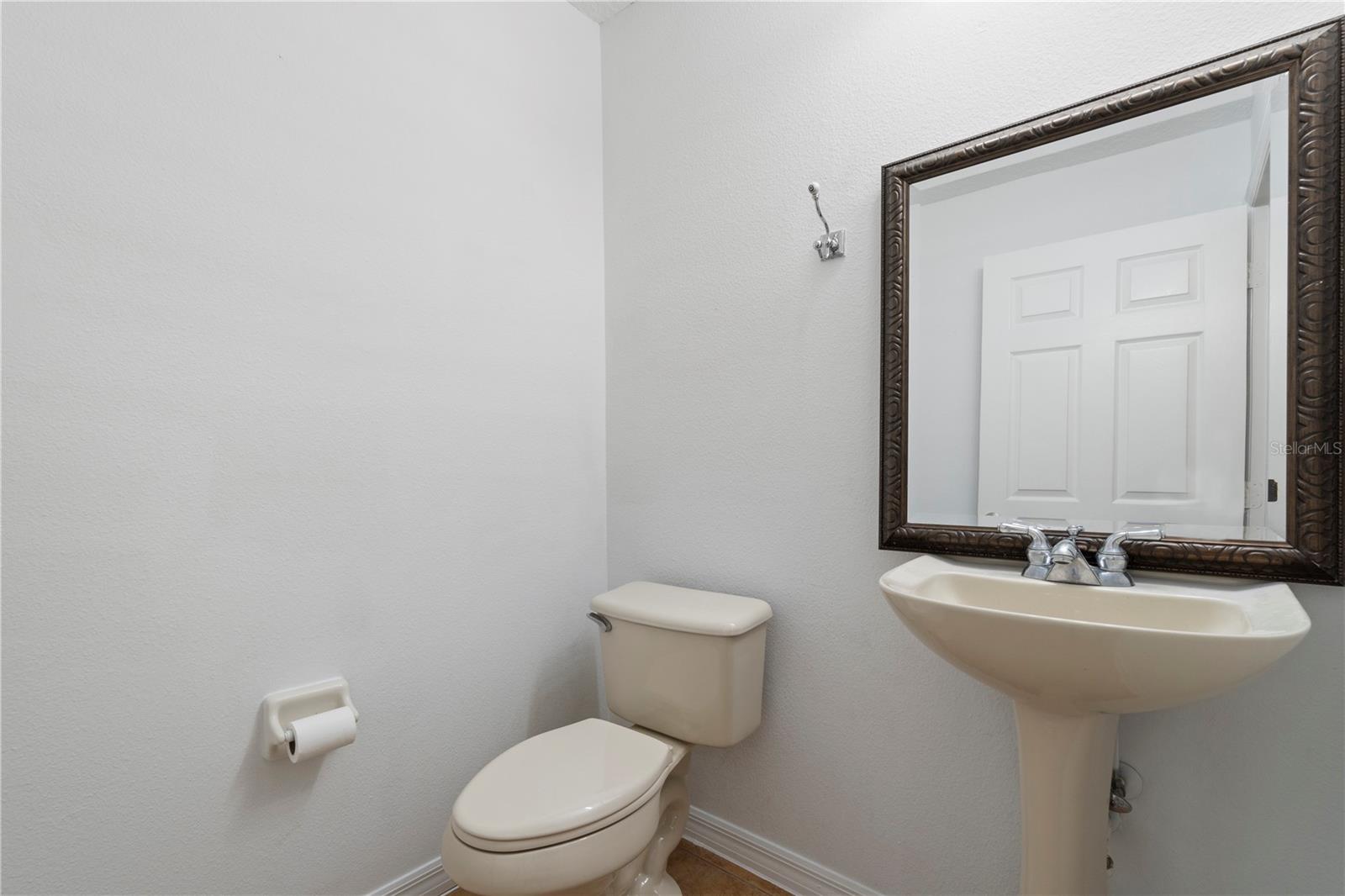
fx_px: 560
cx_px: 672
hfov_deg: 100.4
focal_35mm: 15
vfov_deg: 77.3
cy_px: 448
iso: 200
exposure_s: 1/4
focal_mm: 10
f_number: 9
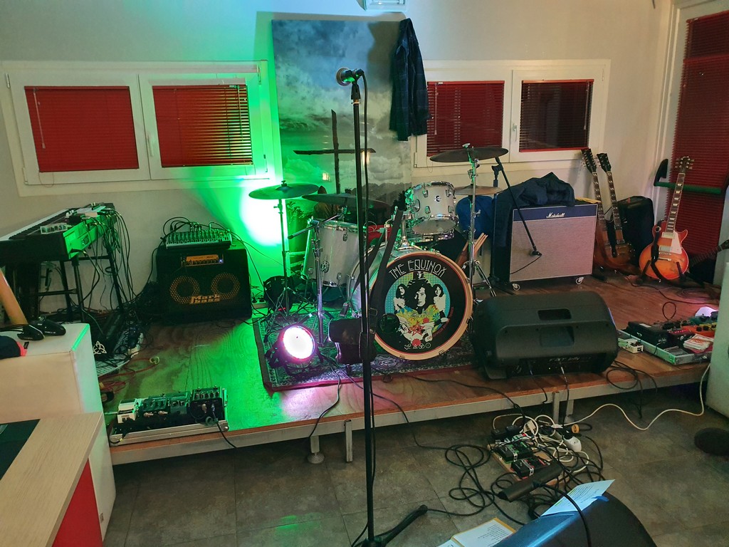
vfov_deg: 53.1
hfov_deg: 67.3
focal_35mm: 26
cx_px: 364
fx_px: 548
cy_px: 274
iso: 500
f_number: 2.4
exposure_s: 1/50
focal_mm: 4.32
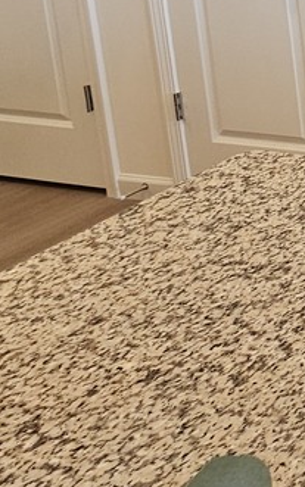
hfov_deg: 11.6
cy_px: -146
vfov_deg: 28.1
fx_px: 798
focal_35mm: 60
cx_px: 908
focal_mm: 2.2
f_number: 2.2
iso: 160
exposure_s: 1/60
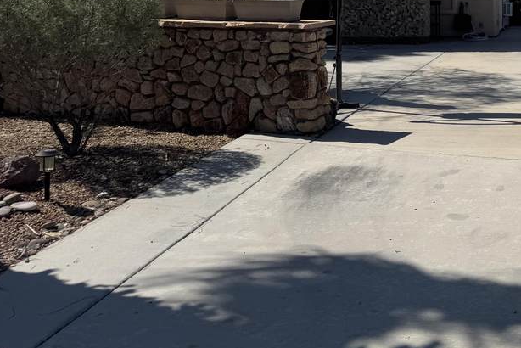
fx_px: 753
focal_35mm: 52
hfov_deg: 34.2
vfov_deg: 24.8
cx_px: 539
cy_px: 1
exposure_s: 1/9009
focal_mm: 6.76
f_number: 1.78
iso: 80
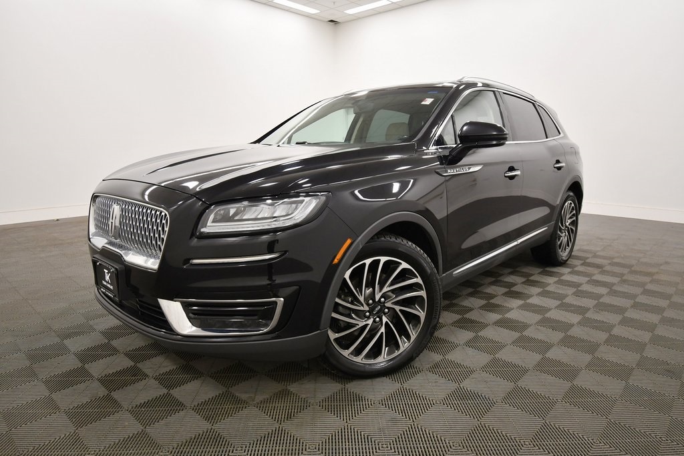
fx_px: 418
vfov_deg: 57.2
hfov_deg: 78.6
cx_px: 342
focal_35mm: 22
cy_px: 228
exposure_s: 1/125
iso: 800
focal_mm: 15
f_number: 5
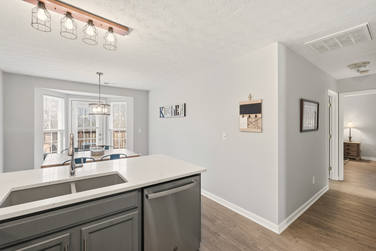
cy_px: 126
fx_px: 157
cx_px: 188
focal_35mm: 15
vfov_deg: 77.3
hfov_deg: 100.4
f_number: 9
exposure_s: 1/90
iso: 400
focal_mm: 10
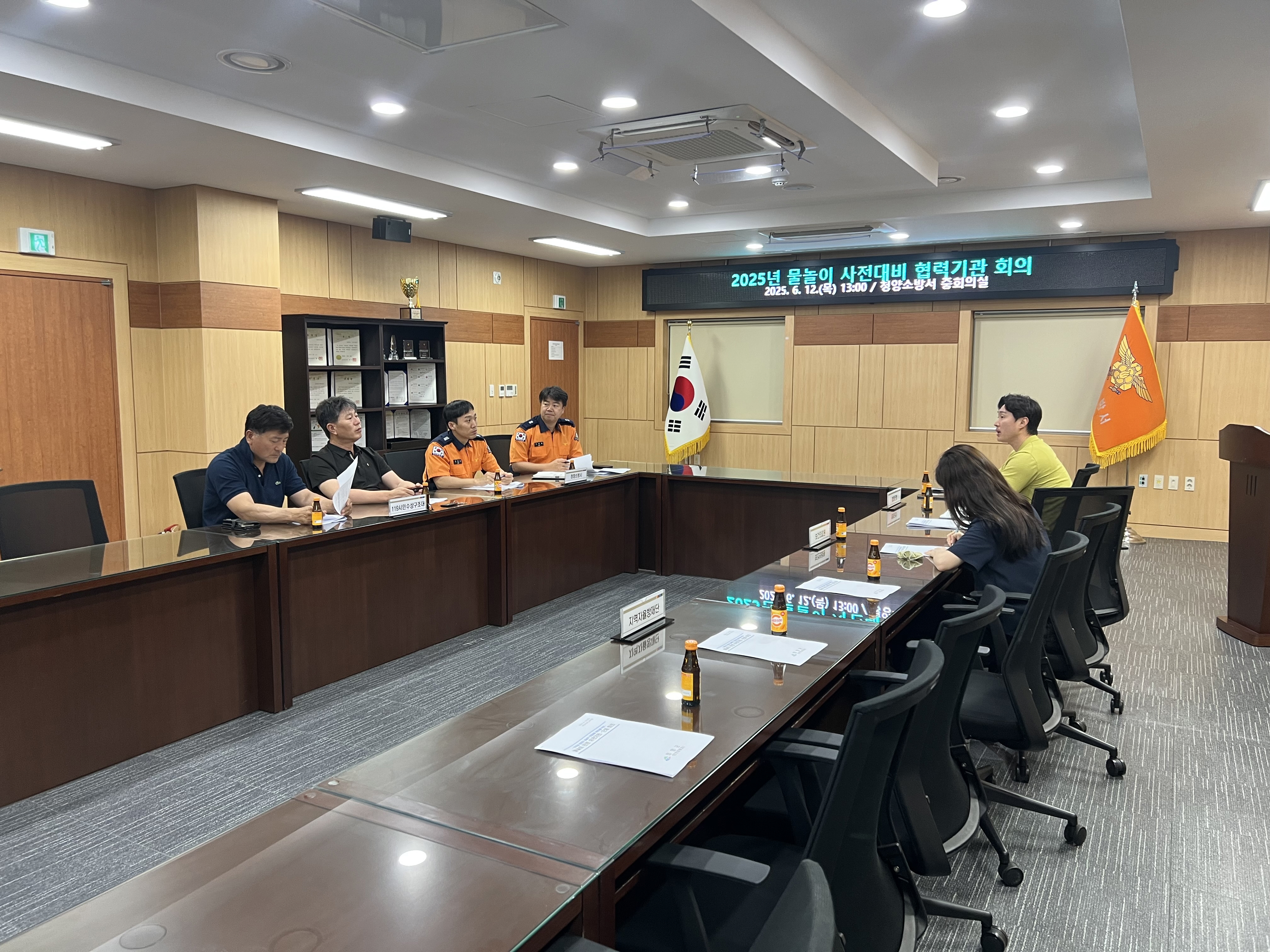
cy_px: 476
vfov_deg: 53.1
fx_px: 954
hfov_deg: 67.3
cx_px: 635
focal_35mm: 26
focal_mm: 5.7
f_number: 1.5
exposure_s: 1/60
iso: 100
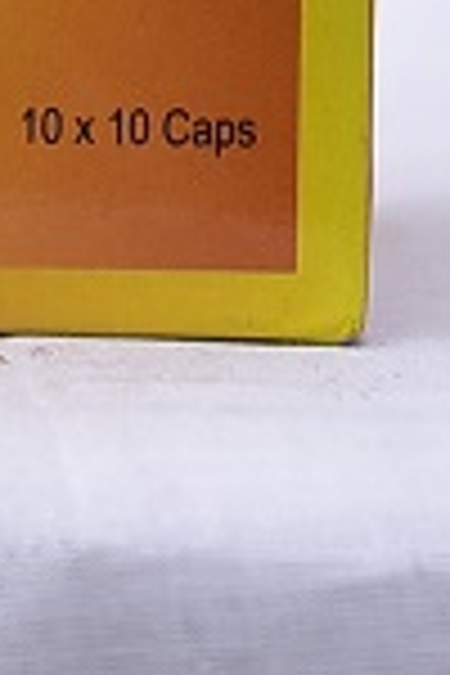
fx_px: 4350
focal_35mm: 232
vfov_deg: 8.8
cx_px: -212
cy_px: -108
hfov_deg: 5.9
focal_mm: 66
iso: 1250
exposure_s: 1/160
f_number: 4
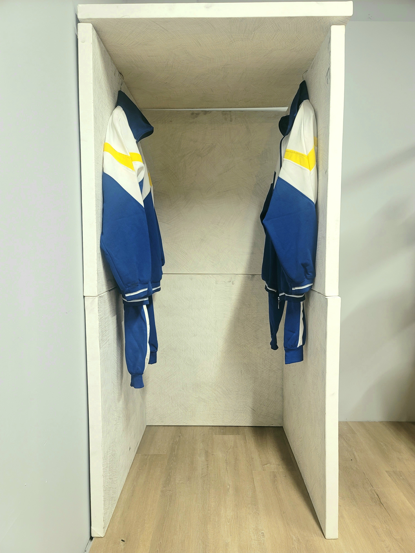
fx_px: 400
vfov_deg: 69.4
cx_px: 208
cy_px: 276
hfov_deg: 54.9
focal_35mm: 25
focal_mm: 7
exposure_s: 1/40
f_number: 1.8
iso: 200
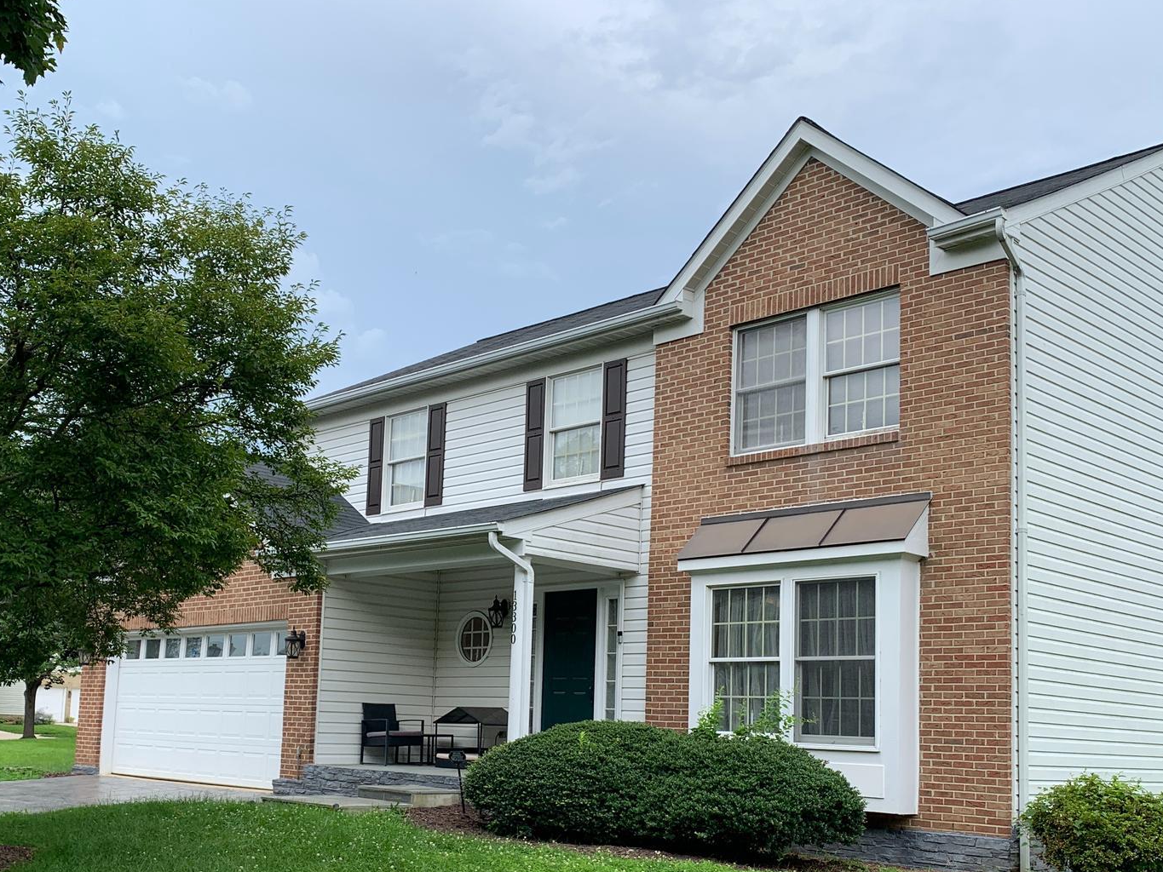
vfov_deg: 36.4
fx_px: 1310
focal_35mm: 39
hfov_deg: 47.7
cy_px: 594
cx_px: 501
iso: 25
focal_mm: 4.25
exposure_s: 1/616
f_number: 1.8
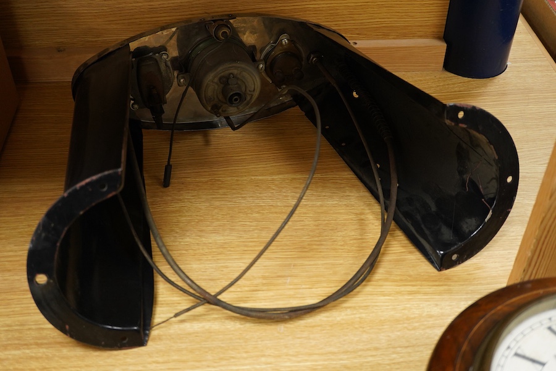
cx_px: 278
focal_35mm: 45
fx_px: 695
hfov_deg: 43.6
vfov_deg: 29.9
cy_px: 186
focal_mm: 30
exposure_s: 1/125
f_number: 3.5
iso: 1250
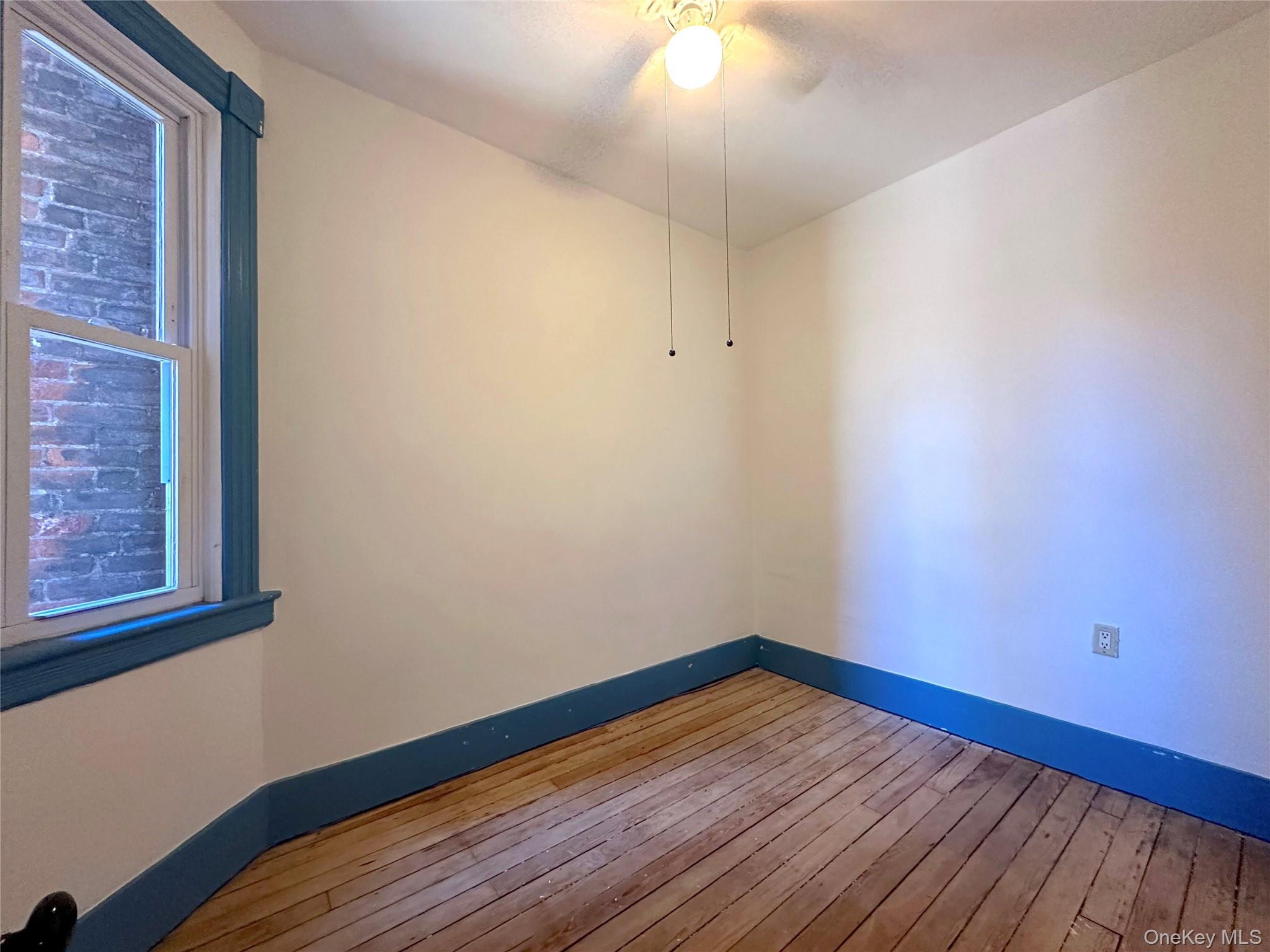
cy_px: 476
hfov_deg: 102.1
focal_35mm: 14
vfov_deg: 85.7
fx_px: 514
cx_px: 635
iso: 500
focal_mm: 2.22
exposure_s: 1/60
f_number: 2.2
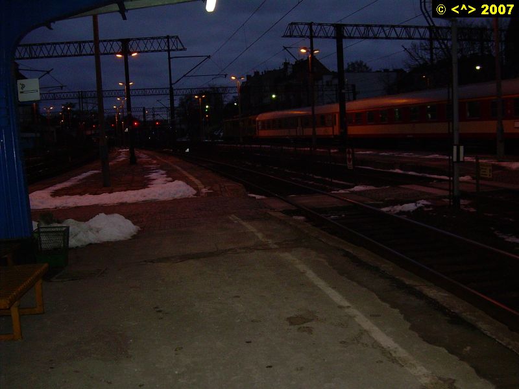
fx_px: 570
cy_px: 194
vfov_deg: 37.7
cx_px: 260
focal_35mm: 38
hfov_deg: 49.0
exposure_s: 1/60
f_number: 2.8
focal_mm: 6.3
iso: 200
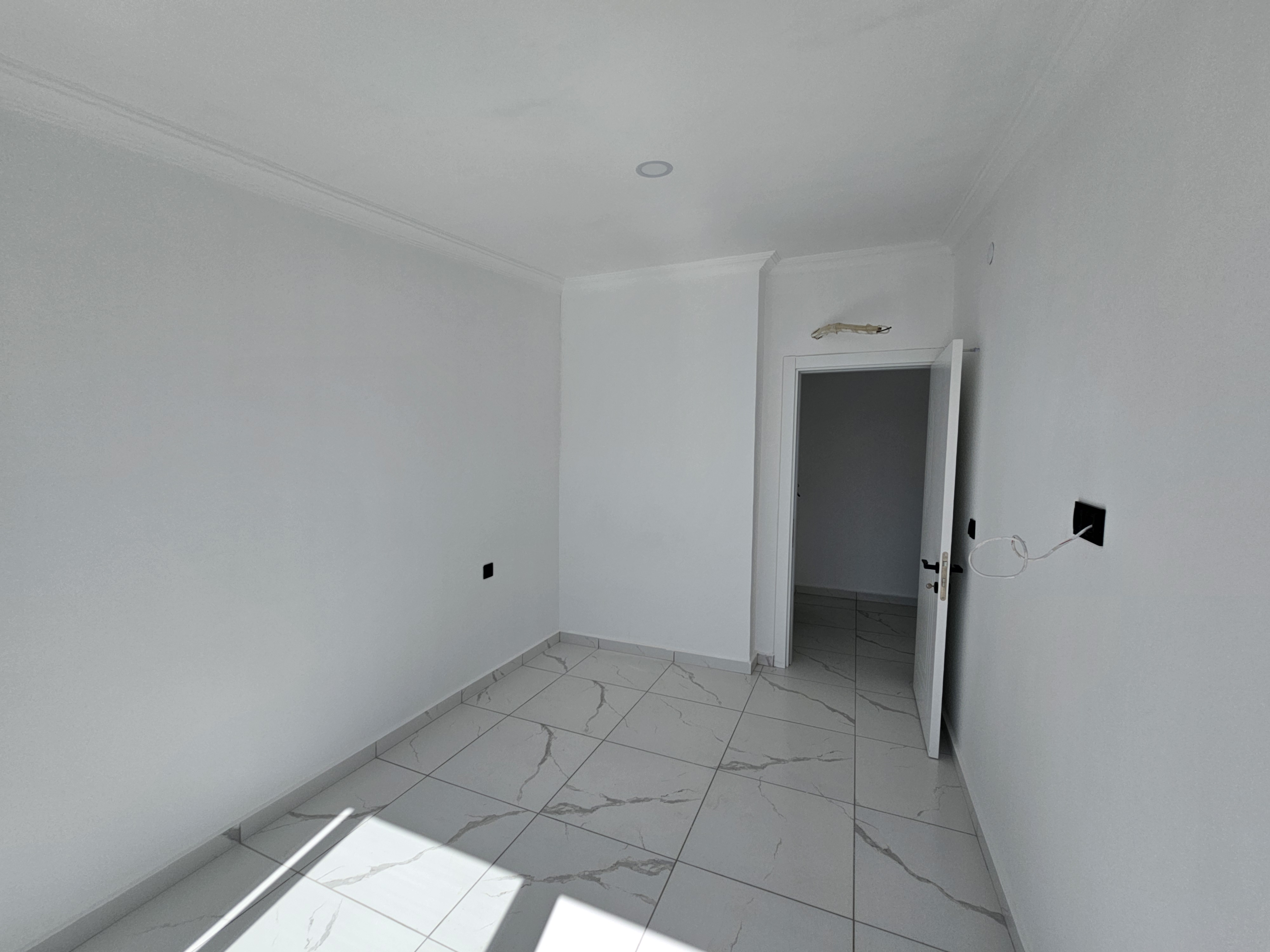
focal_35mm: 13
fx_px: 477
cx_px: 635
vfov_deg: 89.9
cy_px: 476
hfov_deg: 106.2
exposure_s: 1/3493
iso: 50
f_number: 2.2
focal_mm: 2.2
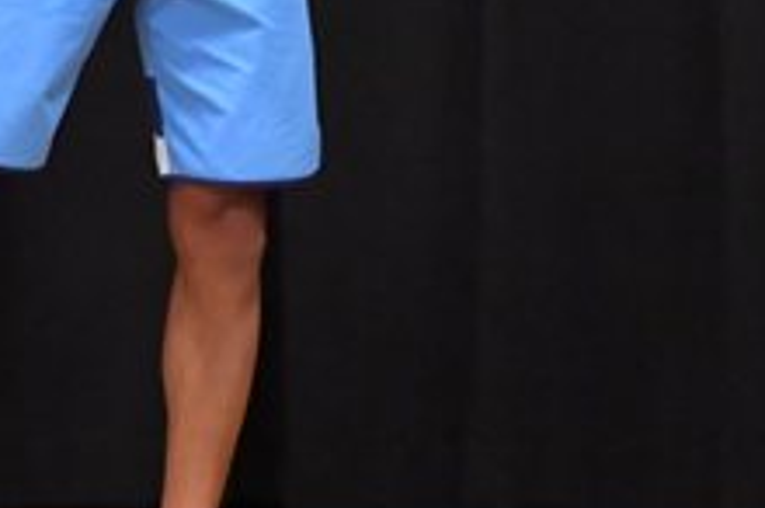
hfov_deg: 2.7
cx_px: -75
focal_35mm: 766
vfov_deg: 1.8
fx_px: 16253
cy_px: -125
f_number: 5.6
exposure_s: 1/400
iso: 6400
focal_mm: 145
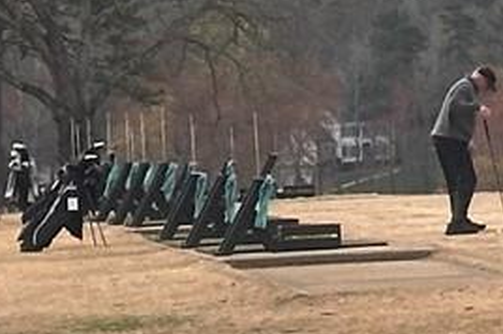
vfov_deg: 3.6
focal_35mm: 382
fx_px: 5331
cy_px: -15
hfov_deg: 5.3
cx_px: 1029
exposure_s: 1/3472
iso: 64
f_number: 1.78
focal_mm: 6.86
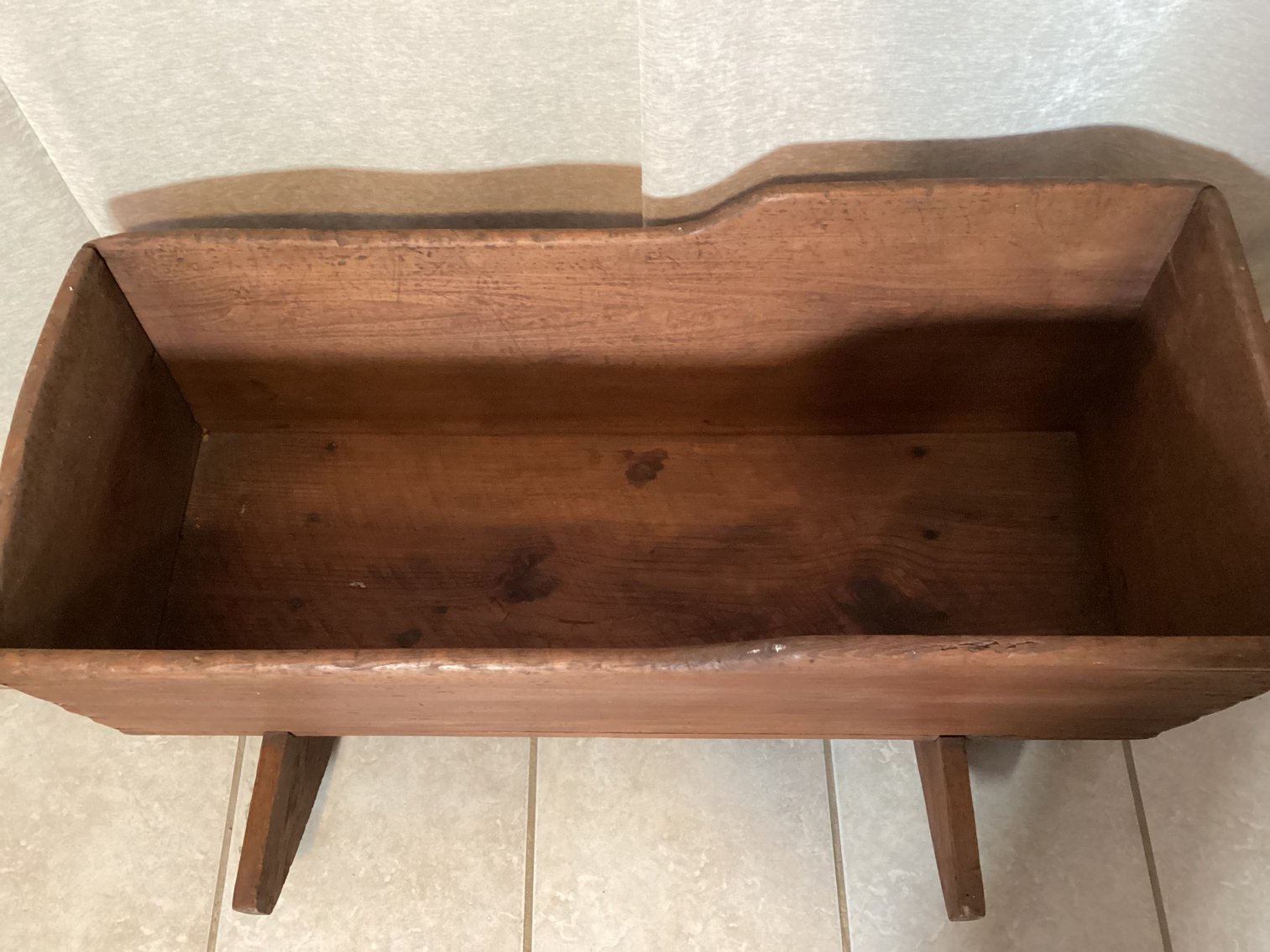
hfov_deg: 58.3
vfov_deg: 45.4
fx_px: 1137
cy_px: 476
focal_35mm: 31
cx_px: 635
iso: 400
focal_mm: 3.3
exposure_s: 1/33
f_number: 2.4
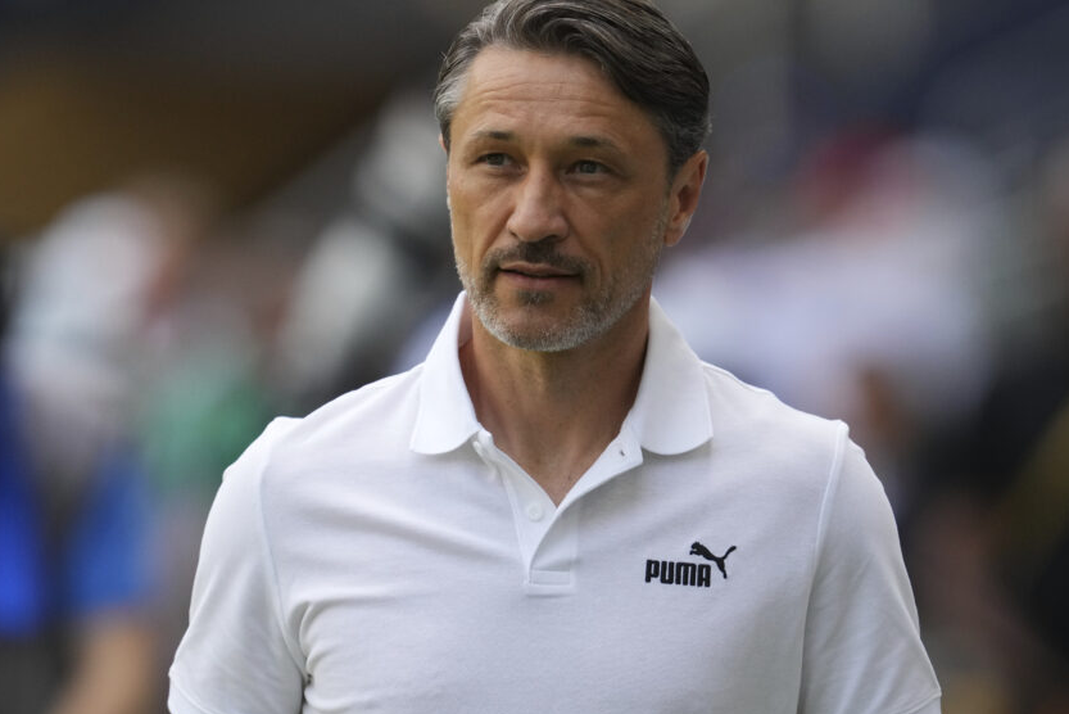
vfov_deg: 2.0
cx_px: 580
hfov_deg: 3.0
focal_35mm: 688
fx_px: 20436
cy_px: 367
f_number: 5
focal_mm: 560
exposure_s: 1/3200
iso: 2500
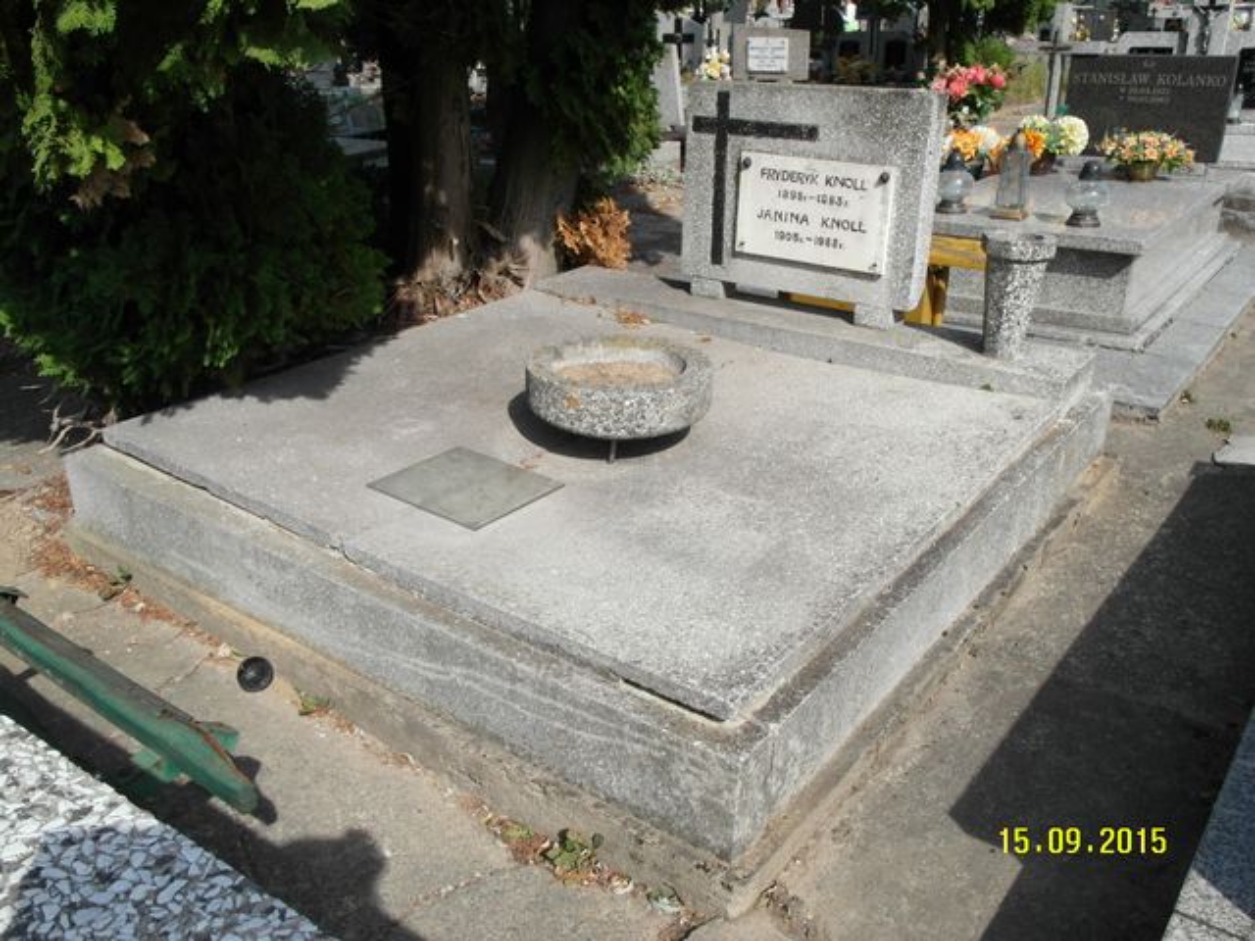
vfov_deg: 46.8
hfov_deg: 60.0
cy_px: 470
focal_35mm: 30
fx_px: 1088
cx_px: 628
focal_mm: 6.5
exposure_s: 1/500
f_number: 4.6
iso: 80
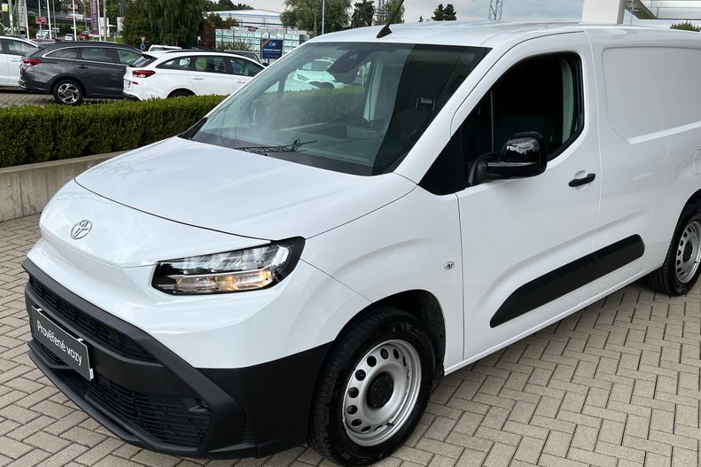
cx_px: 383
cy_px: 229
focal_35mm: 35
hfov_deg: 54.4
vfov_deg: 37.8
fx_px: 681
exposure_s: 1/1252
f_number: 1.6
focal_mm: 5.1
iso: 50
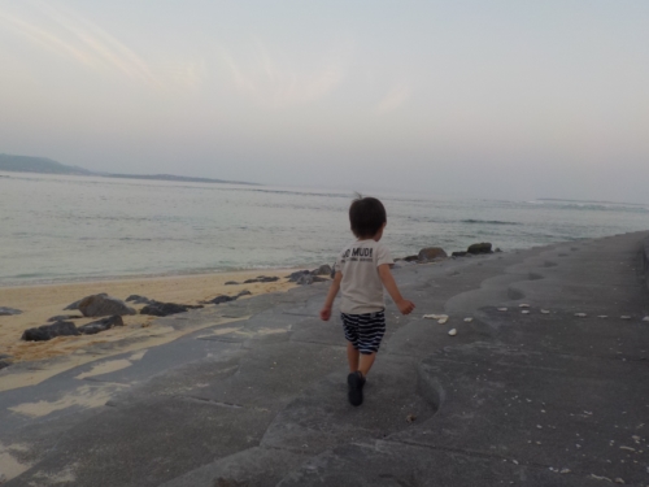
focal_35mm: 30
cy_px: 244
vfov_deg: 46.8
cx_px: 324
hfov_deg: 60.0
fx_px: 562
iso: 125
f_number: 3.3
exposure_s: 1/125
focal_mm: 4.1
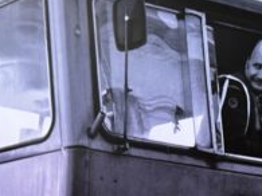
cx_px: 27
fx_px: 953
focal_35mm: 126
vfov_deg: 11.2
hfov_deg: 15.5
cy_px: 306
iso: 64
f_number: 1.78
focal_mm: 6.86
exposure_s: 1/90
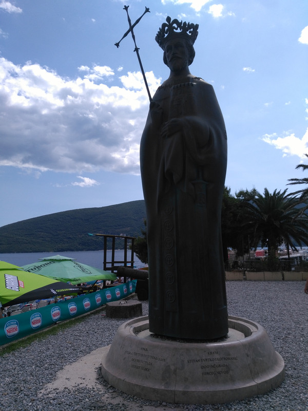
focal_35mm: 28
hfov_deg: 49.7
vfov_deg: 63.4
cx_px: 154
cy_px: 206
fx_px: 332
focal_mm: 2.96
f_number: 2
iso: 100
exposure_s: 1/2266
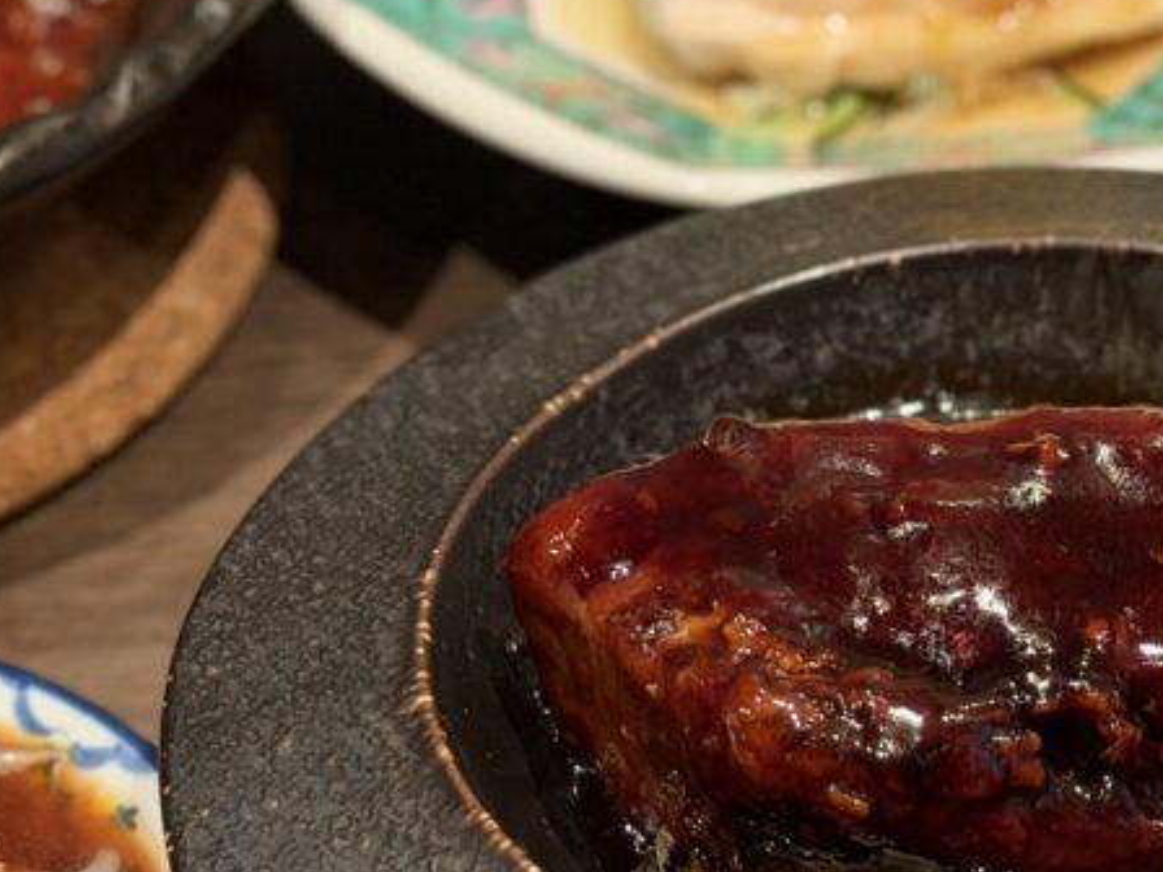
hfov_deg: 14.4
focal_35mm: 137
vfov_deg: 10.8
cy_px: 335
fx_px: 4603
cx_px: 358
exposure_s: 1/50
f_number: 1.78
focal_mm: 6.76
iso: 250
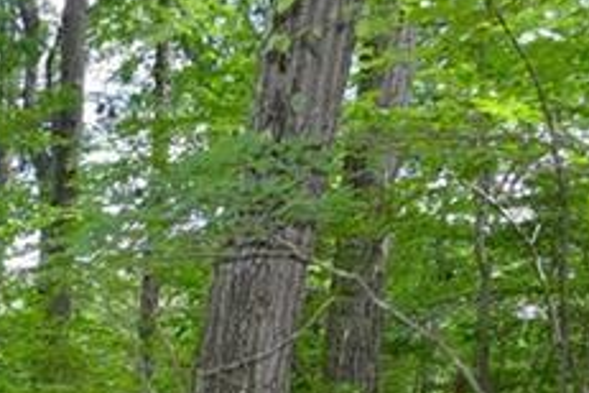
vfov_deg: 17.2
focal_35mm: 73
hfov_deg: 21.7
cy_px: 544
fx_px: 1198
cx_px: -360
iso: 280
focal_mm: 11
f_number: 5.6
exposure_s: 1/125
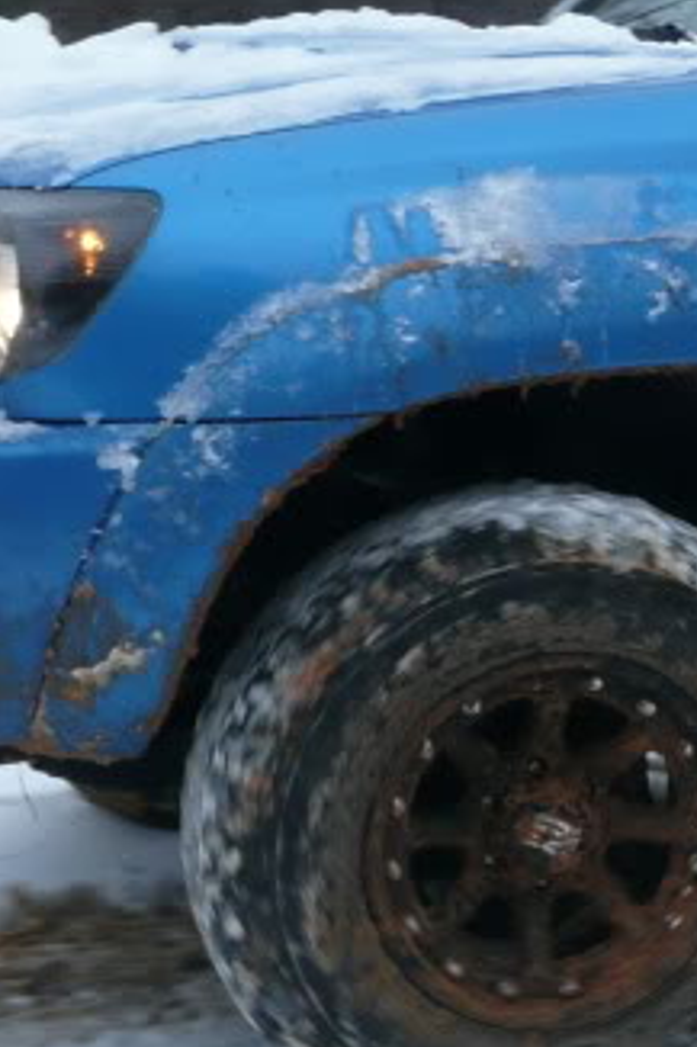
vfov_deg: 20.8
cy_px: 469
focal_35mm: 98
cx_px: 1124
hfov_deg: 13.0
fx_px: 2849
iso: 100
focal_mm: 4.9
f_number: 3.4
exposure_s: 1/40
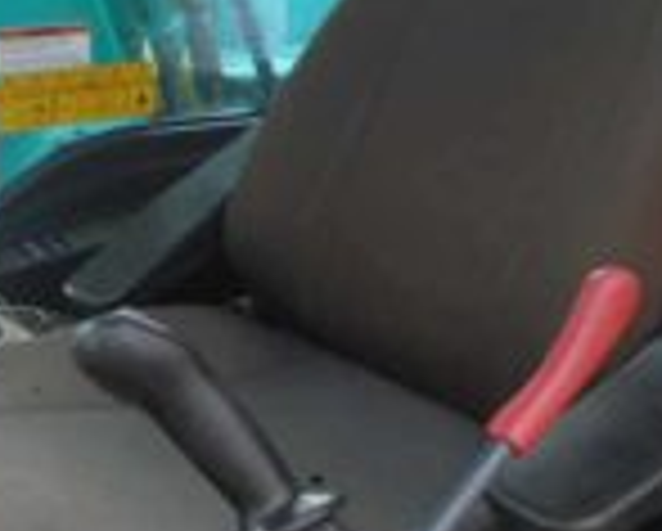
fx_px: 1354
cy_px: 198
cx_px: 41
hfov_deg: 26.4
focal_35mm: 69
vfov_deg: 22.2
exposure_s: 1/30
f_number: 3.2
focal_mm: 4.6
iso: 100
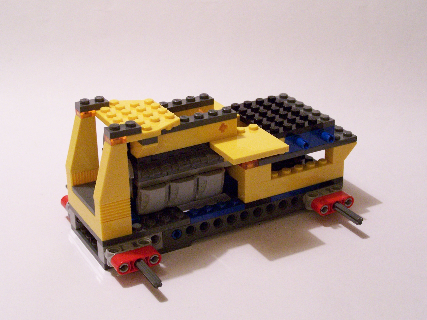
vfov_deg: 21.9
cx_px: 214
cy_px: 160
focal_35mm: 67
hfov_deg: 29.0
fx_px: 826
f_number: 3.2
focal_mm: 11.1
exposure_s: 1/15
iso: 400
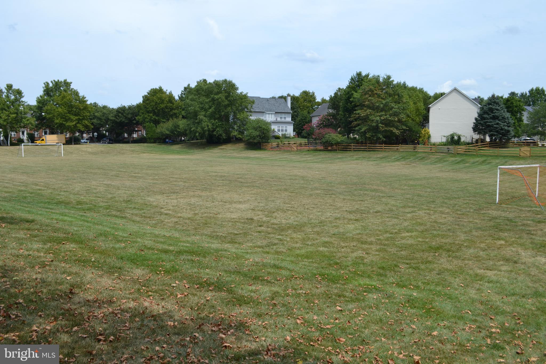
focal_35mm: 33
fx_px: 500
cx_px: 273
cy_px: 182
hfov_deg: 57.2
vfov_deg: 40.0
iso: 100
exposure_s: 1/250
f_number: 8
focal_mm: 22
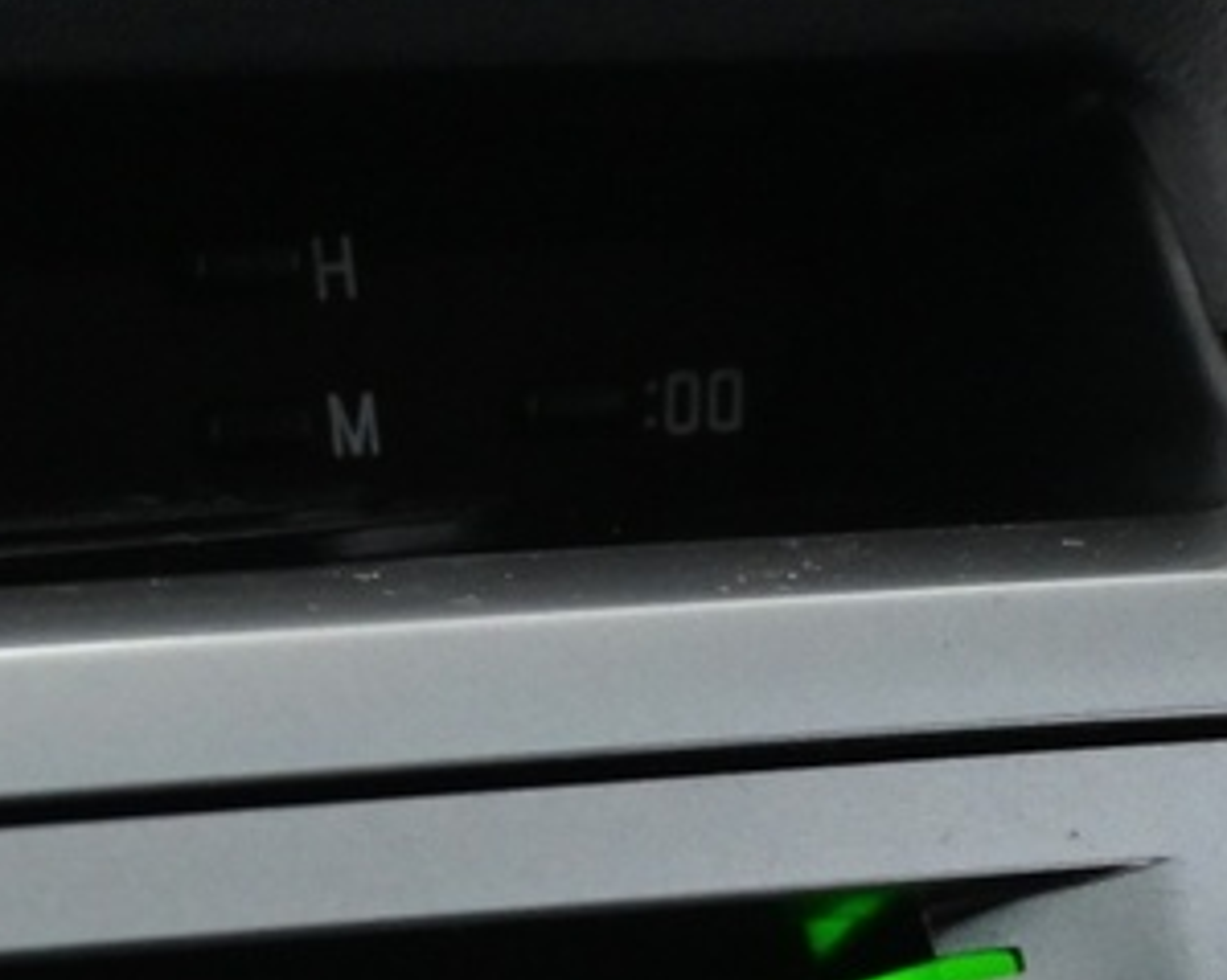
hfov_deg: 10.2
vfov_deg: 7.8
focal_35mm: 187
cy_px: 2091
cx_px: -176
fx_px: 6782
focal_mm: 24.5
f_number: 4.2
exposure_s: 1/25
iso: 1600
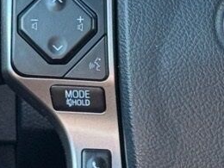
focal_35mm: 189
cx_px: 280
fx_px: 1223
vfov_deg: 7.8
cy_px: 17
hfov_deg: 10.3
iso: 100
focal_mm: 6.76
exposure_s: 1/63
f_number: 1.78
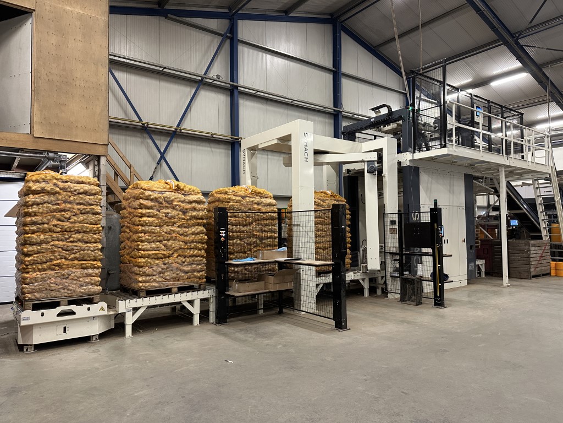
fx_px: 390
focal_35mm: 24
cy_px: 212
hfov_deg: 71.6
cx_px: 282
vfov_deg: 56.8
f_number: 1.78
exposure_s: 1/50
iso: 400
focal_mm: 6.86
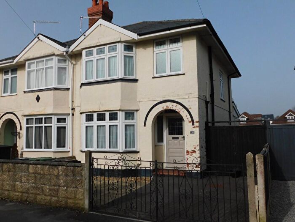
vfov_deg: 46.8
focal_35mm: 30
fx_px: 256
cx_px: 148
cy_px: 111
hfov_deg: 60.0
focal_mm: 5.3
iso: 125
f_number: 6.4
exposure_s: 1/800
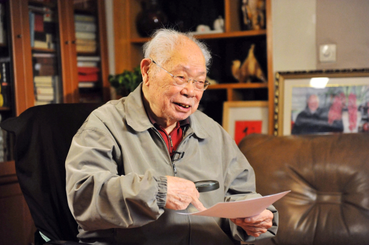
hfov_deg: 28.9
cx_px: 184
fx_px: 717
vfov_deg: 19.4
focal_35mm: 70
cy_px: 122
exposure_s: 1/320
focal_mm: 70
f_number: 2.8
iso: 4000
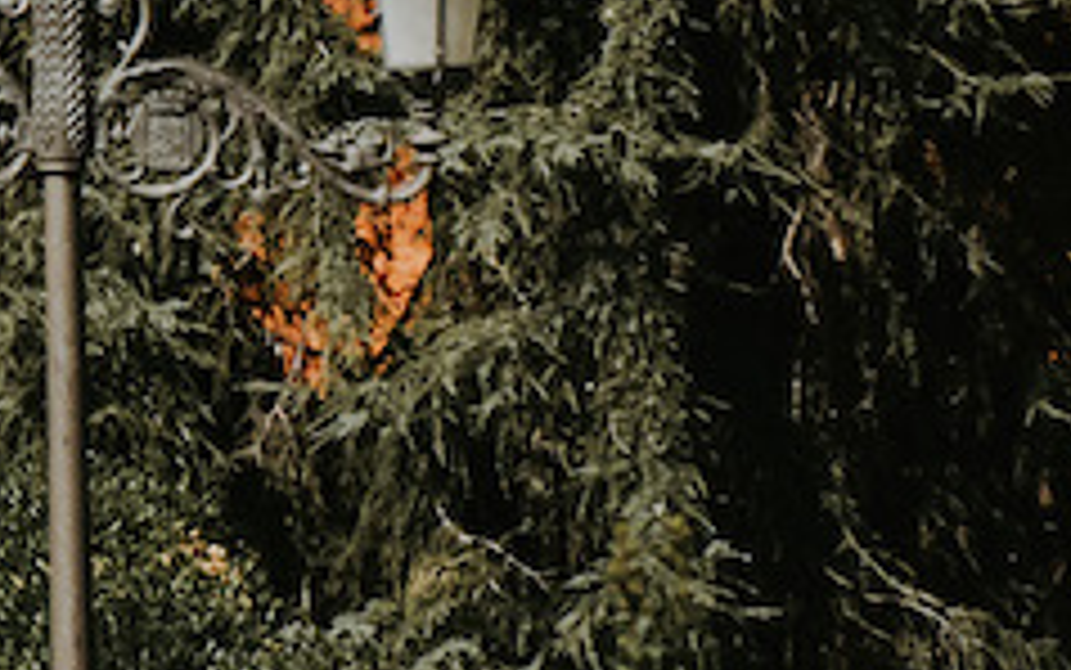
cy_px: -1282
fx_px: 27421
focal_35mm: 939
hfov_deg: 2.2
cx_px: -922
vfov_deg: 1.4
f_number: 9
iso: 100
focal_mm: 146
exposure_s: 1/250
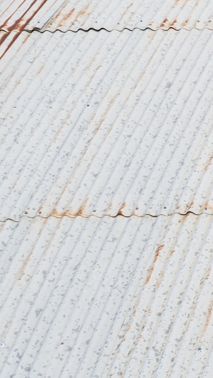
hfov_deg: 8.6
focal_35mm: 118
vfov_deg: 18.0
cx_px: 640
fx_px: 1185
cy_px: 289
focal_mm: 14
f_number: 7.1
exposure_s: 1/320
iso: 200
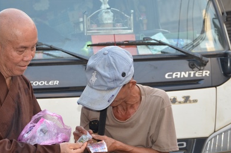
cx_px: 103
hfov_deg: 16.8
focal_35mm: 122
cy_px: 72
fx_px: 781
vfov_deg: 11.2
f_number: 4.8
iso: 640
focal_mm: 48
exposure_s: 1/100
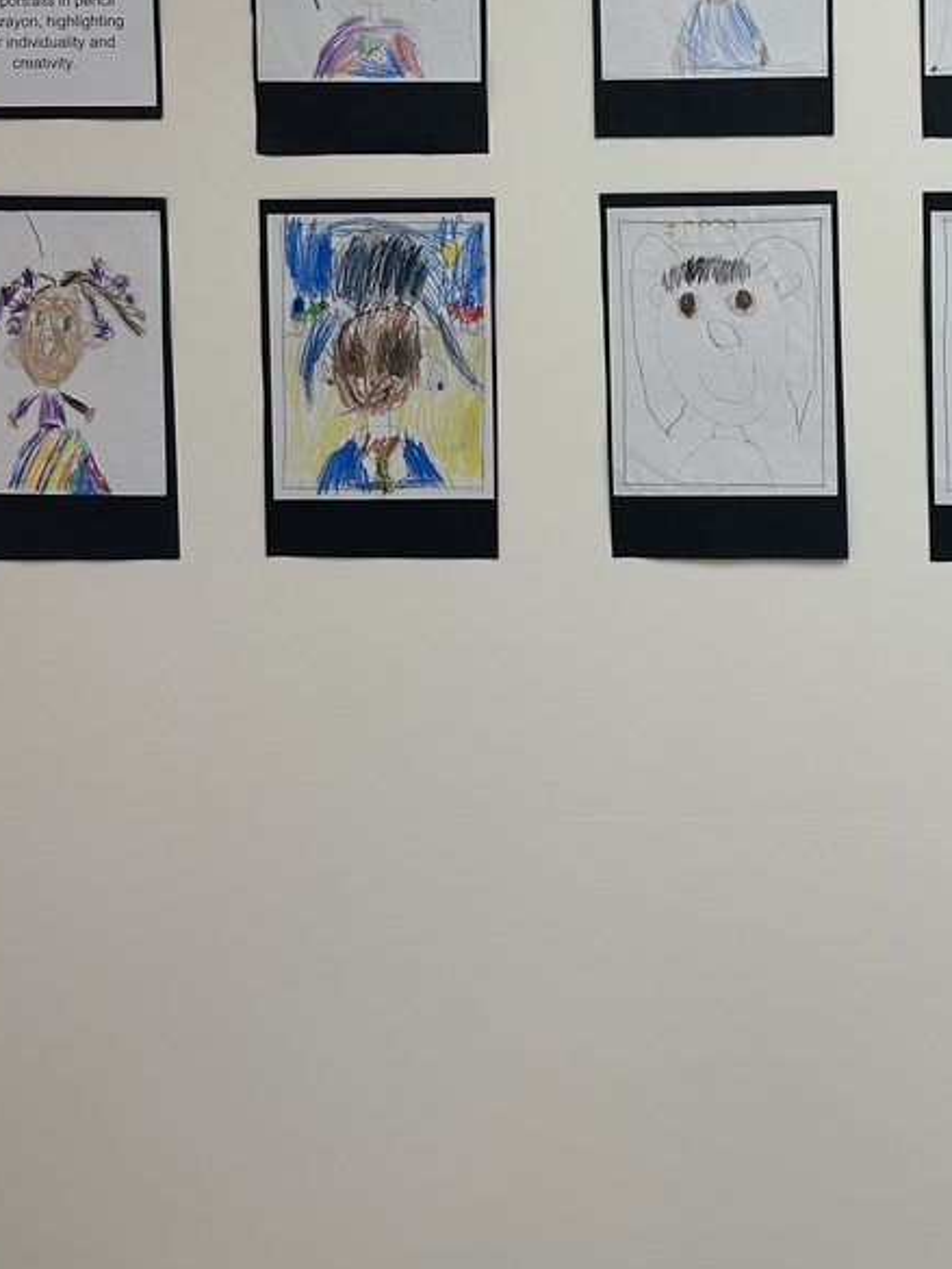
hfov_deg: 33.3
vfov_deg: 41.7
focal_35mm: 42
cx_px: 768
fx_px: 1540
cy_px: 165
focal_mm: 6.86
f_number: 1.78
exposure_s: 1/120
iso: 100
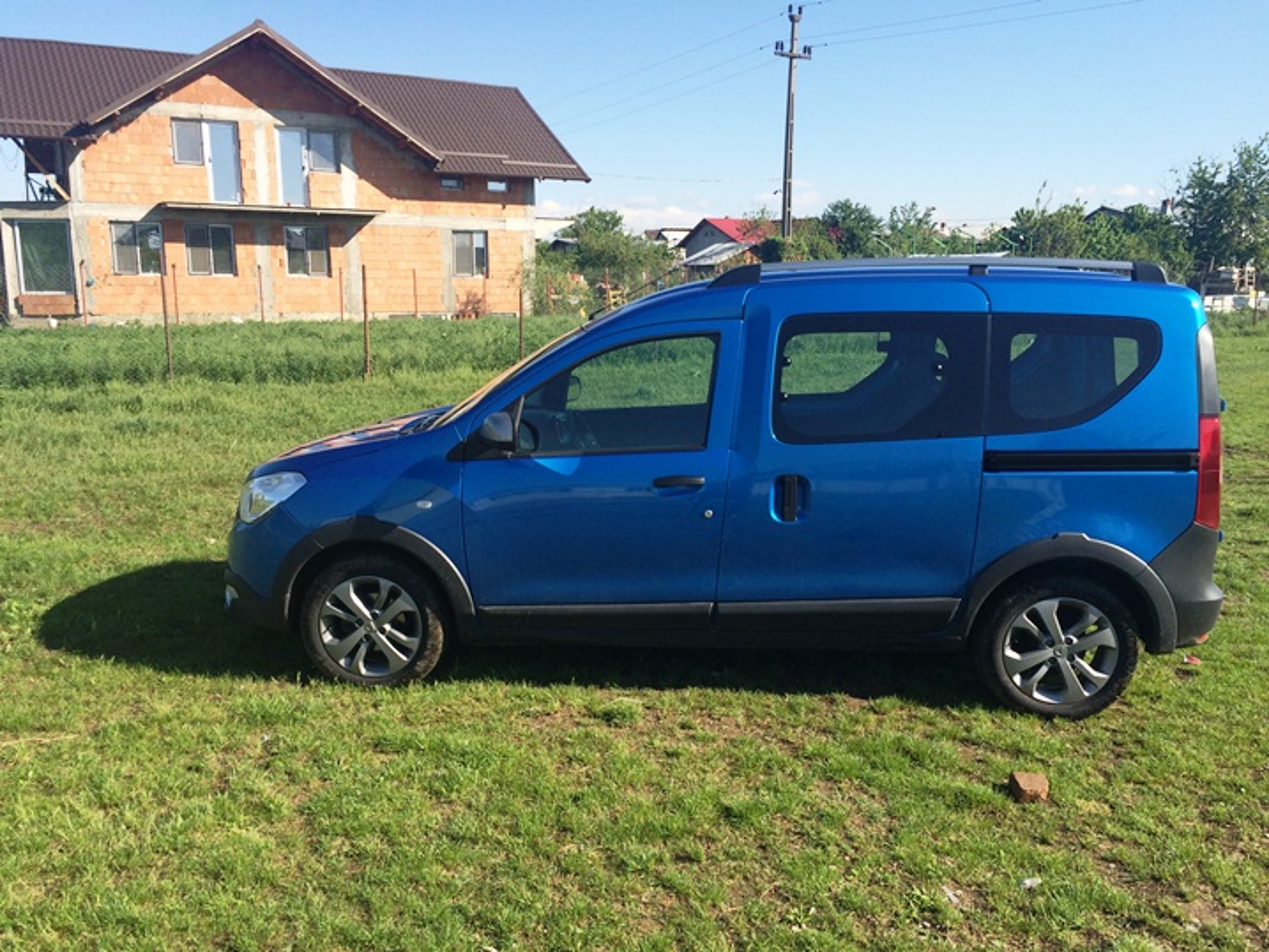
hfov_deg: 61.6
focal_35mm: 29
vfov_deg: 48.3
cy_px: 476
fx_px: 1063
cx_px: 634
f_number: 2.2
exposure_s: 1/1580
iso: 32
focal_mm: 4.15
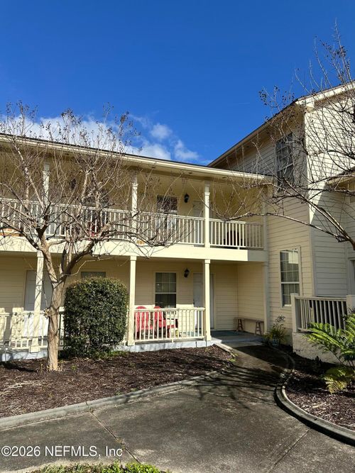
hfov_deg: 56.8
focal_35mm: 24
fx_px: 328
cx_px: 178
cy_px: 236
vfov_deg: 71.6
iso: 80
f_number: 1.78
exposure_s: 1/5525
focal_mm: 6.86
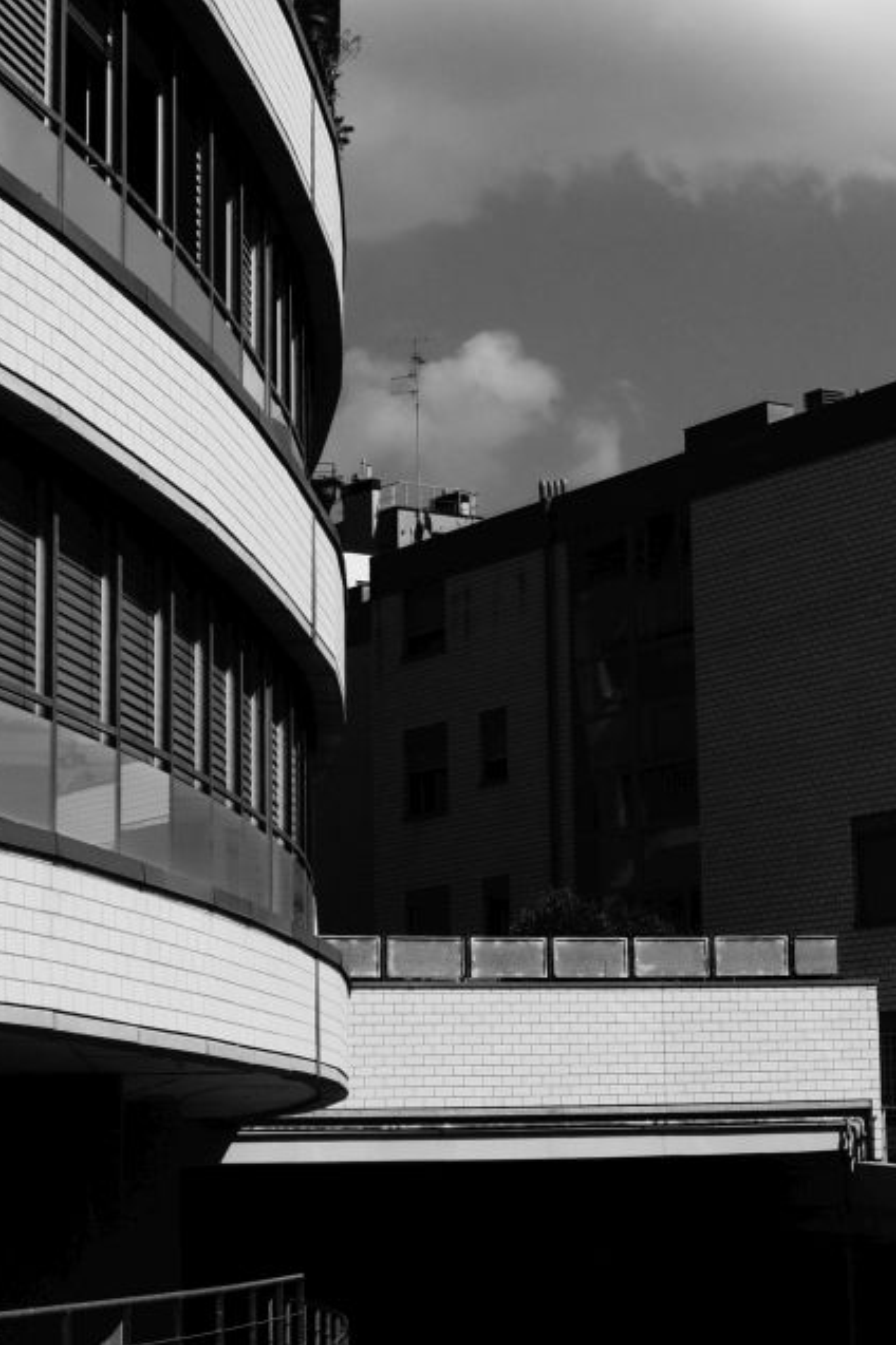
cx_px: 645
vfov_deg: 23.3
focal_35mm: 87
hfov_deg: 15.6
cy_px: 457
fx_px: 3251
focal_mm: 24
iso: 200
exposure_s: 1/1250
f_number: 9
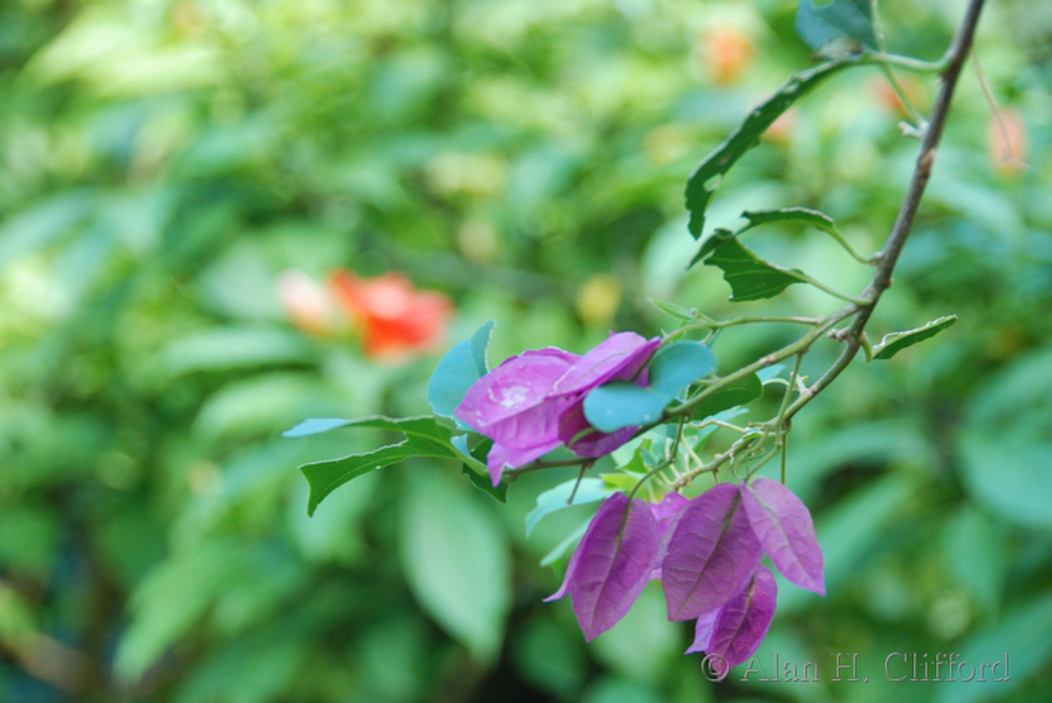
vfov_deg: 12.2
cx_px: 526
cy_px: 352
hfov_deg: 18.2
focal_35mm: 112
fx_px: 3290
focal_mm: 75
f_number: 5.3
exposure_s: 1/160
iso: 900
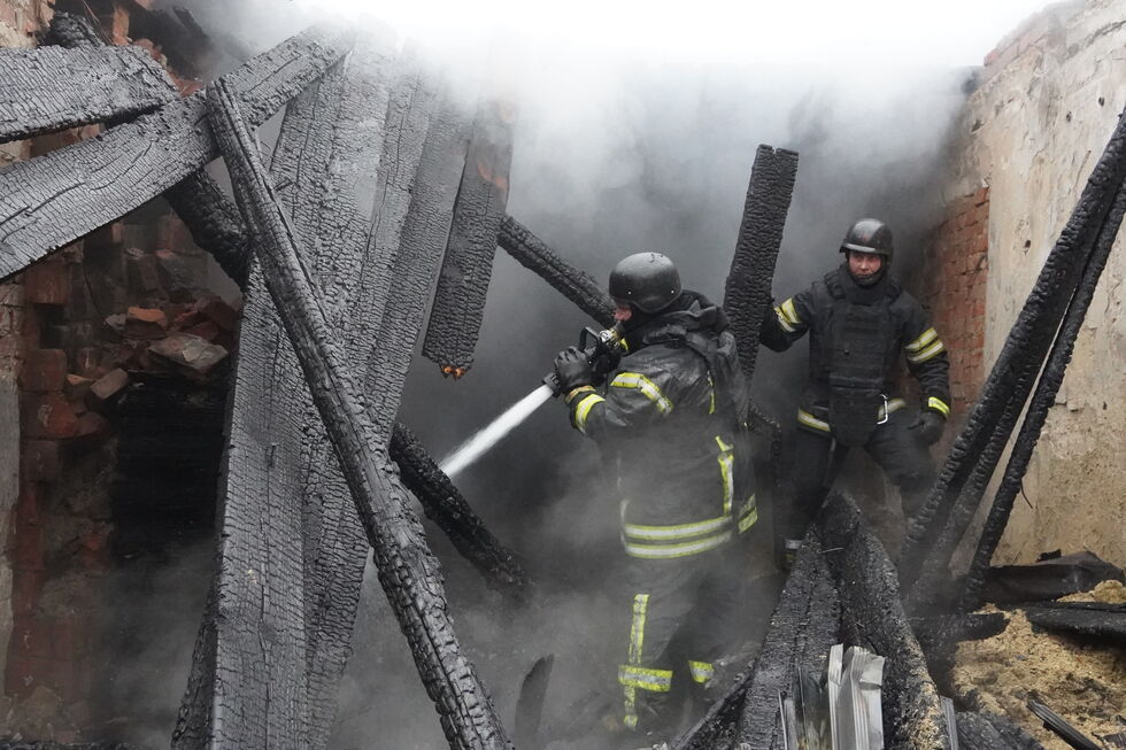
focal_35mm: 36
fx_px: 1126
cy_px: 375
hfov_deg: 53.1
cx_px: 563
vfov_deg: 36.9
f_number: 9
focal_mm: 24
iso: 16000
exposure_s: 1/640
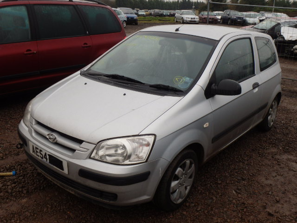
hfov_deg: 51.4
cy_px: 112
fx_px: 309
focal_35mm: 36
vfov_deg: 39.7
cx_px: 148
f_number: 4.5
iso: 200
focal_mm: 6.4
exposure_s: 1/60
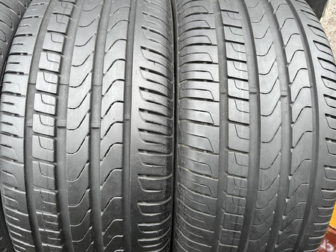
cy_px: 126
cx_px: 168
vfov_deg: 56.9
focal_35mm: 24
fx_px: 233
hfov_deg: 71.6
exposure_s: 1/130
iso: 64
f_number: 1.78
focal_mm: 6.86
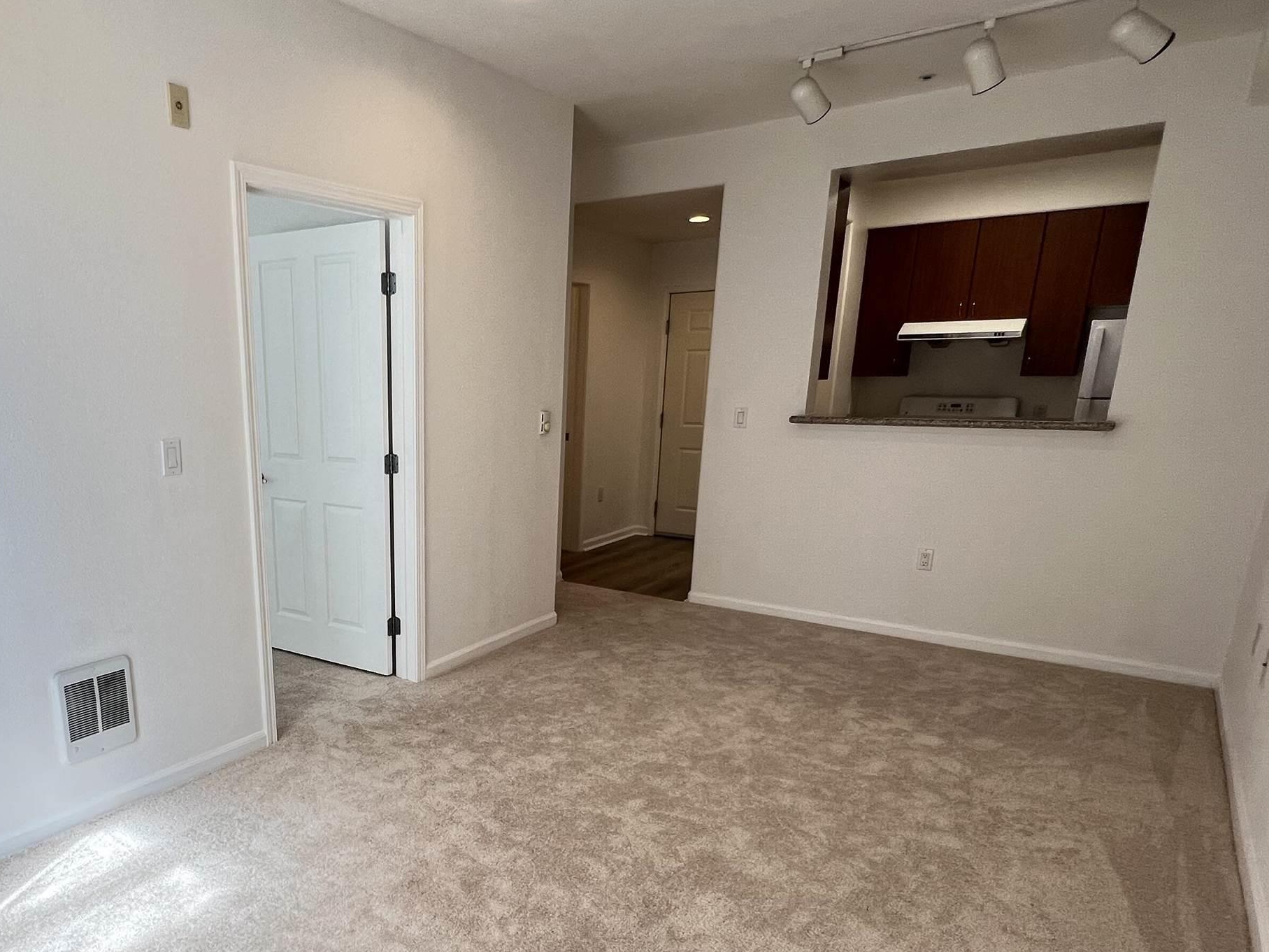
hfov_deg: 73.9
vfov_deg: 60.0
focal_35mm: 22
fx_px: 806
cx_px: 417
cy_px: 612
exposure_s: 1/120
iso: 80
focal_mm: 1.57
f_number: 1.8
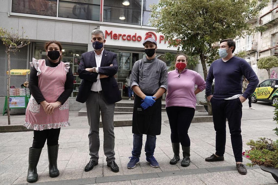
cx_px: 139
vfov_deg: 53.1
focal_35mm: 24
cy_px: 92
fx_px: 185
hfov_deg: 73.7
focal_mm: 8.8
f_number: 2.8
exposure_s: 1/160
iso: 100
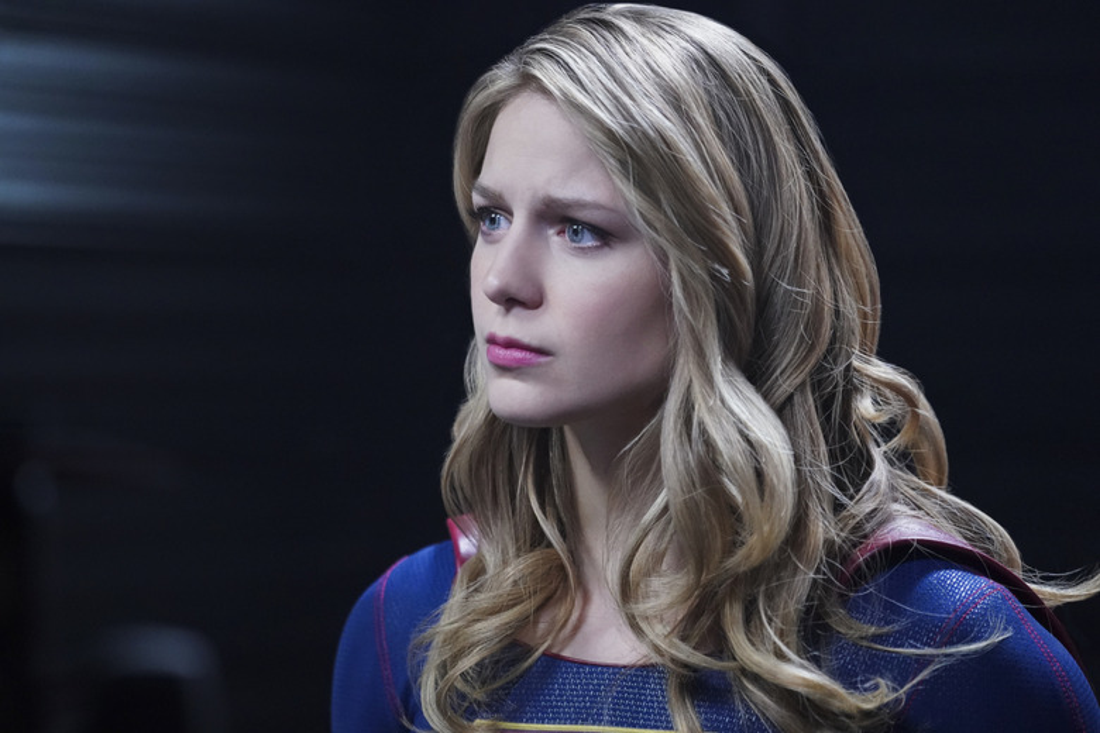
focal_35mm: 147
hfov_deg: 14.0
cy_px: 366
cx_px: 550
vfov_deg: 9.3
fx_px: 4491
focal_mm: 147
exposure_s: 1/80
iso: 8000
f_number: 4
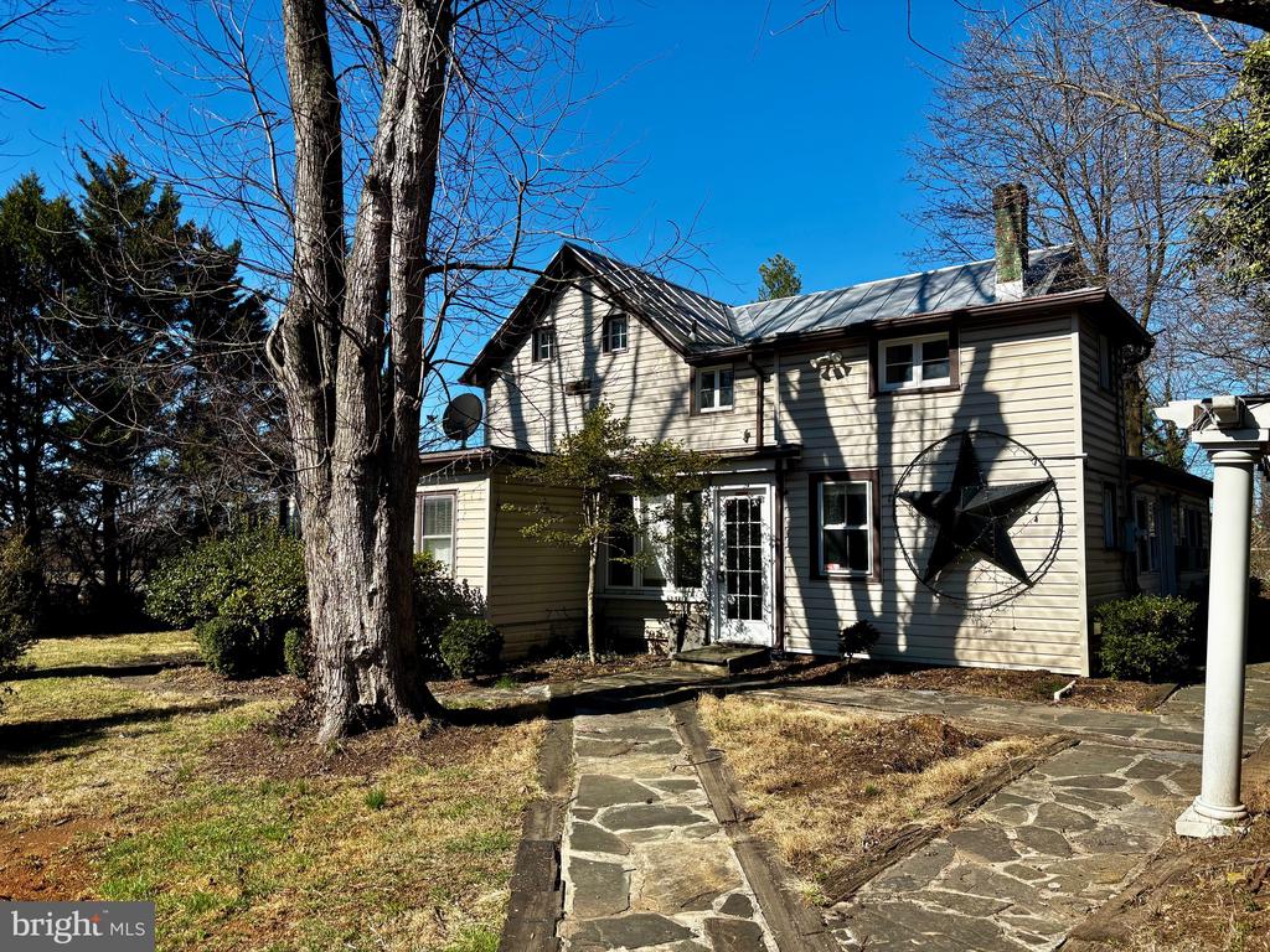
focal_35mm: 26
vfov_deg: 53.1
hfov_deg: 67.3
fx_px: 954
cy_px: 476
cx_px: 635
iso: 50
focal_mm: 5.96
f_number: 1.6
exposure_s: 1/2778
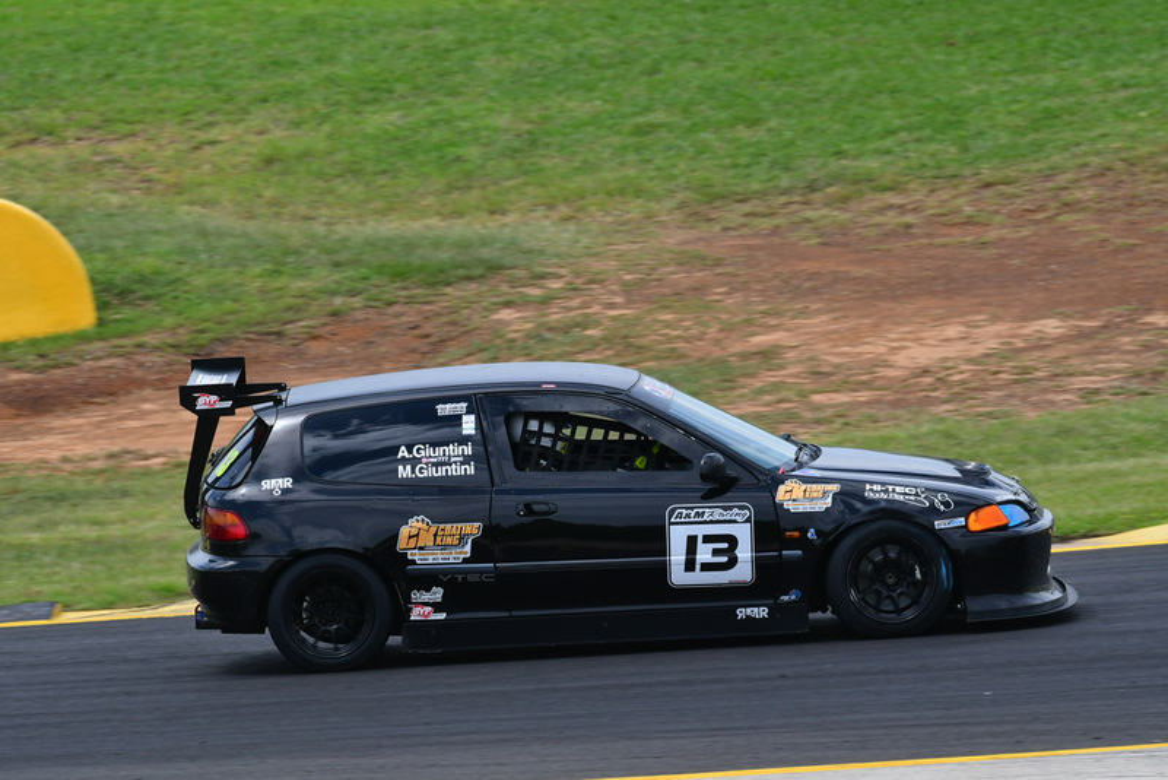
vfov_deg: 3.0
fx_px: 15091
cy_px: 390
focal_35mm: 465
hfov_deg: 4.4
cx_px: 584
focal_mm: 310
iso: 500
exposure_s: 1/640
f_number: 11
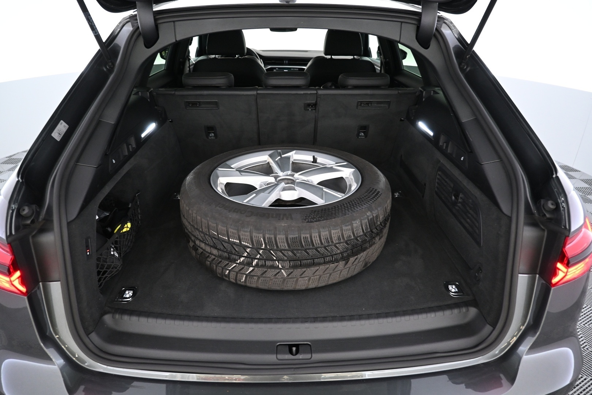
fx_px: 395
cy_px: 198
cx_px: 296
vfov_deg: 53.1
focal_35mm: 24
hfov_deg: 73.7
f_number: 3.5
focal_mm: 16
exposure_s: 1/25
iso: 1400
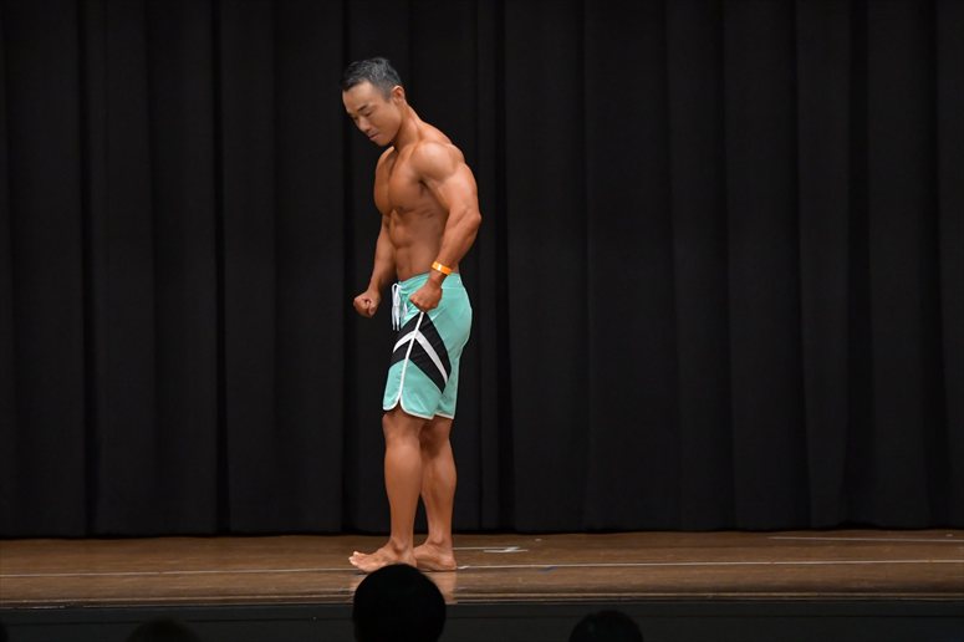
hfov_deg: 10.2
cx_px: 482
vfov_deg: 6.8
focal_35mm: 202
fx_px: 5407
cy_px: 321
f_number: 5.6
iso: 5000
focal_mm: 135
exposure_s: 1/400
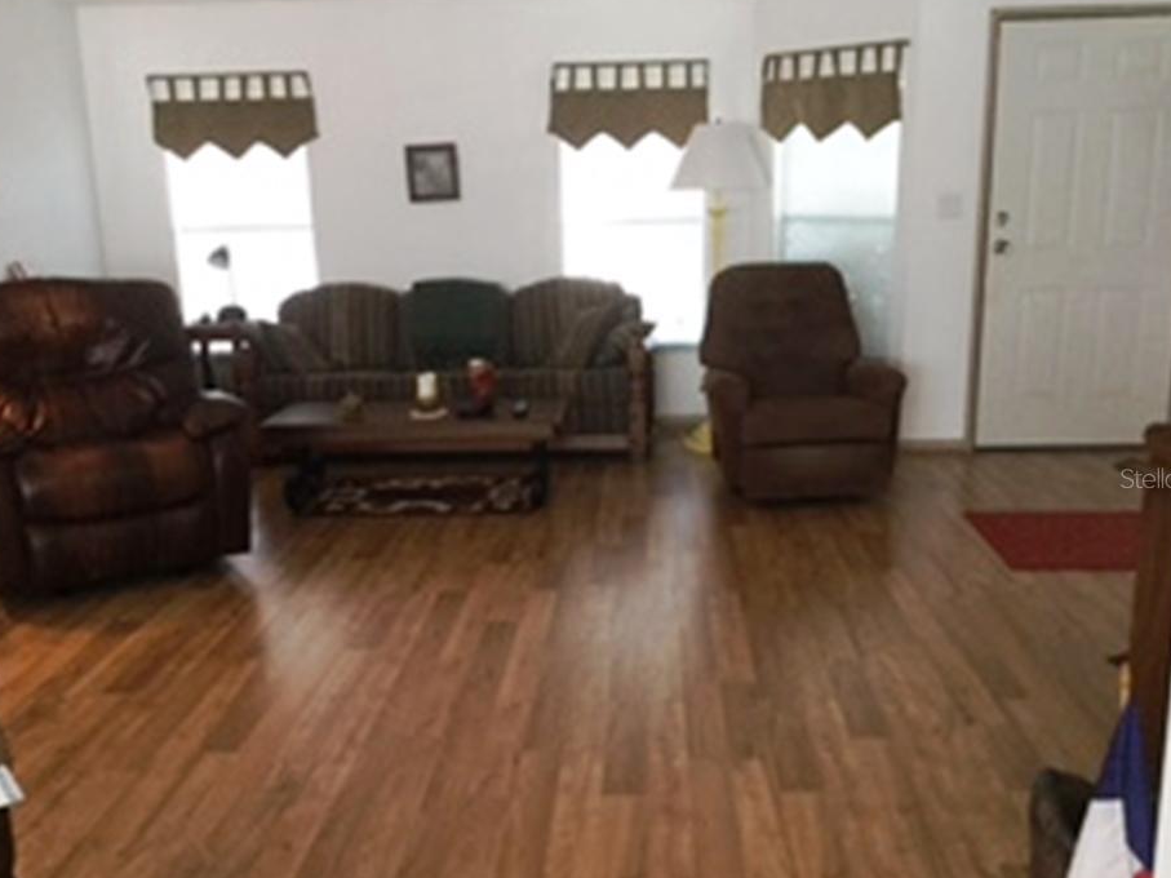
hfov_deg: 52.6
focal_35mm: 35
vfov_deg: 40.7
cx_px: 581
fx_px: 1184
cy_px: 478
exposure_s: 1/30
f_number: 2.4
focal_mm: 3.3
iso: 125
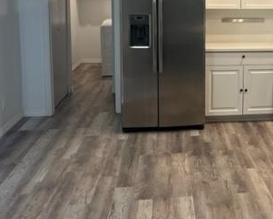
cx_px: 244
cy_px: 35
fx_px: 436
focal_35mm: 54
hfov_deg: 33.0
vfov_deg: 27.4
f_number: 1.6
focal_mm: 5.1
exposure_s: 1/60
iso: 80
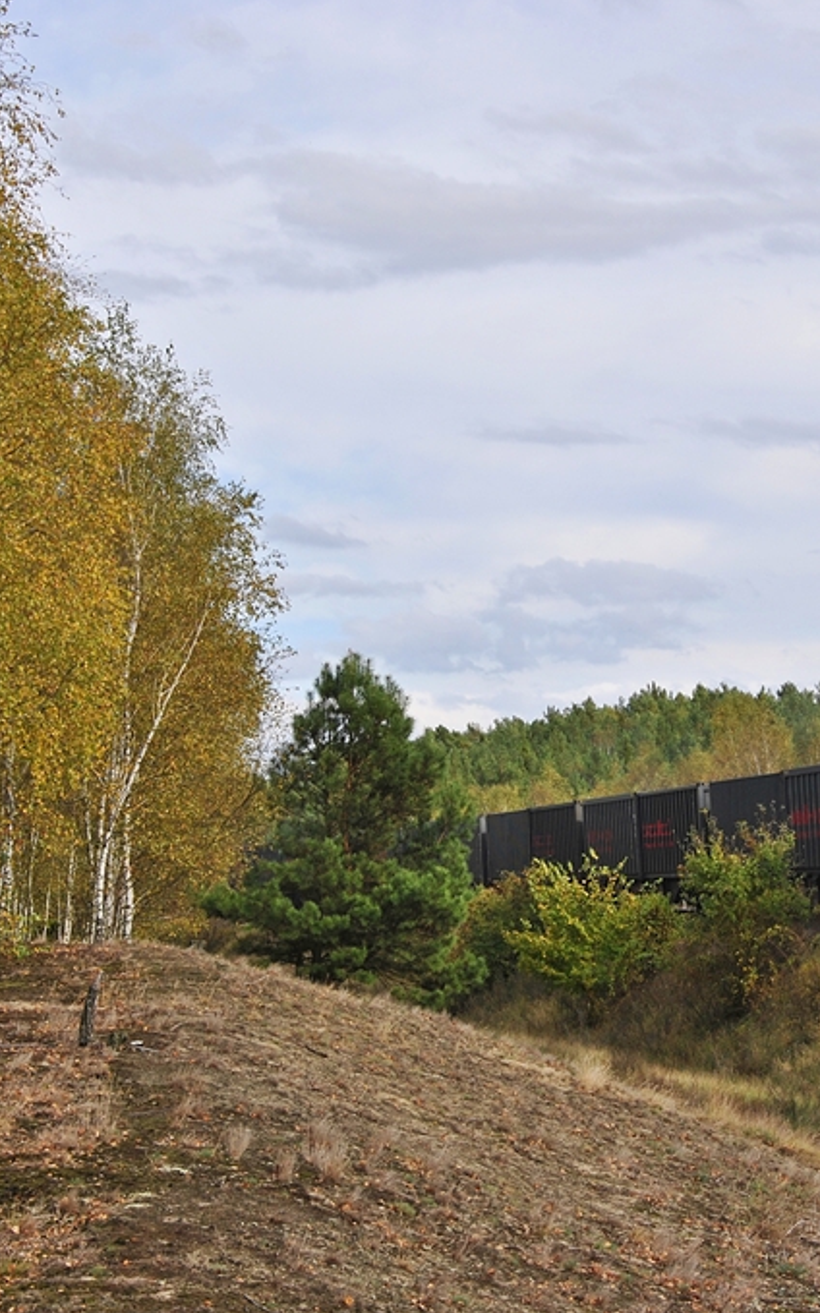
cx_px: 596
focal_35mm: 97
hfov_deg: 13.4
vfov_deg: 21.4
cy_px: 655
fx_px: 3471
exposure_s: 1/200
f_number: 10
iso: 100
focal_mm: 42
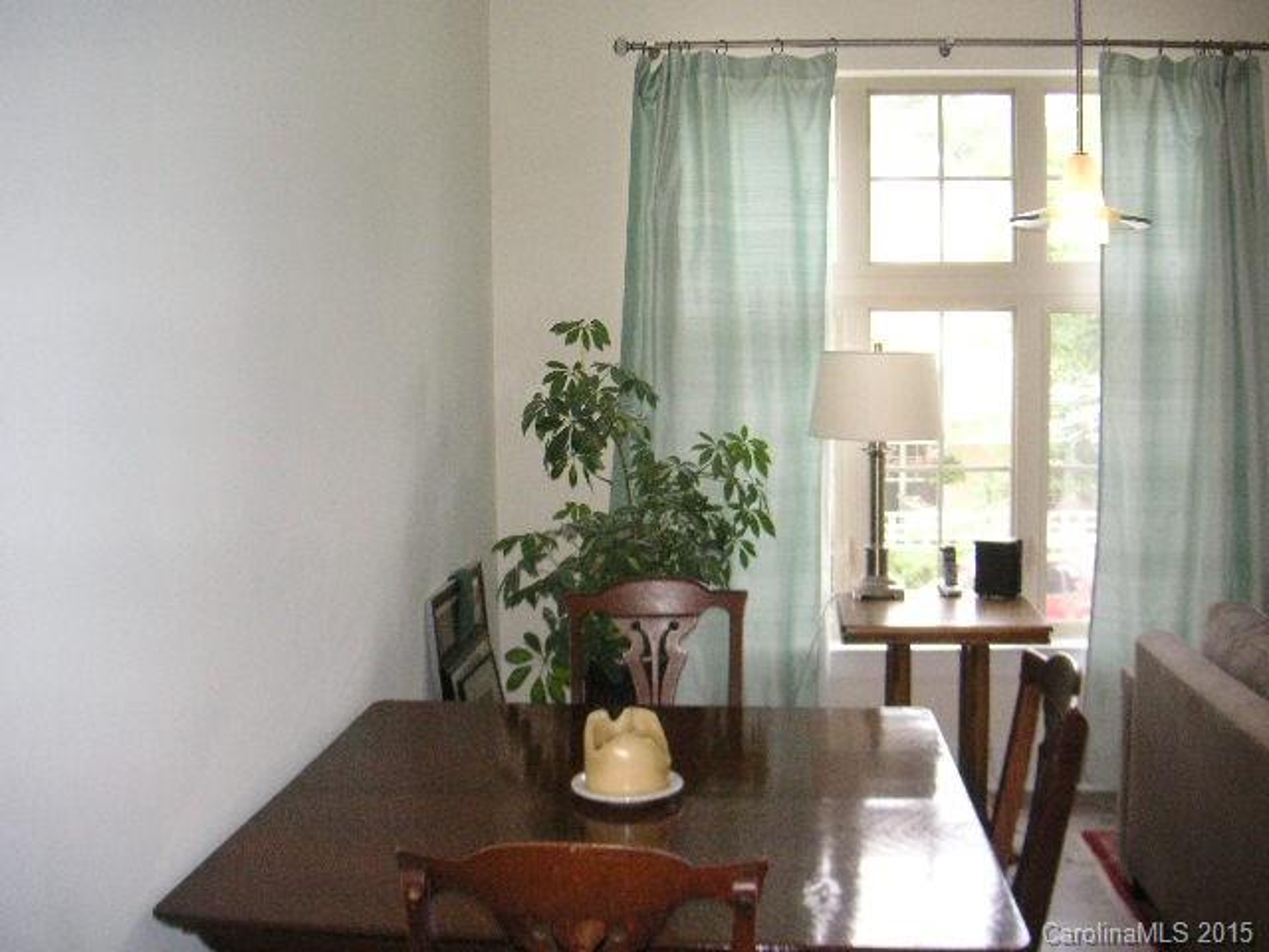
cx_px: 634
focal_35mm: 37
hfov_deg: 50.1
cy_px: 476
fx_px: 1356
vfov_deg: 38.7
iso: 160
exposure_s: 1/125
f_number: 2.8
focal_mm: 6.1
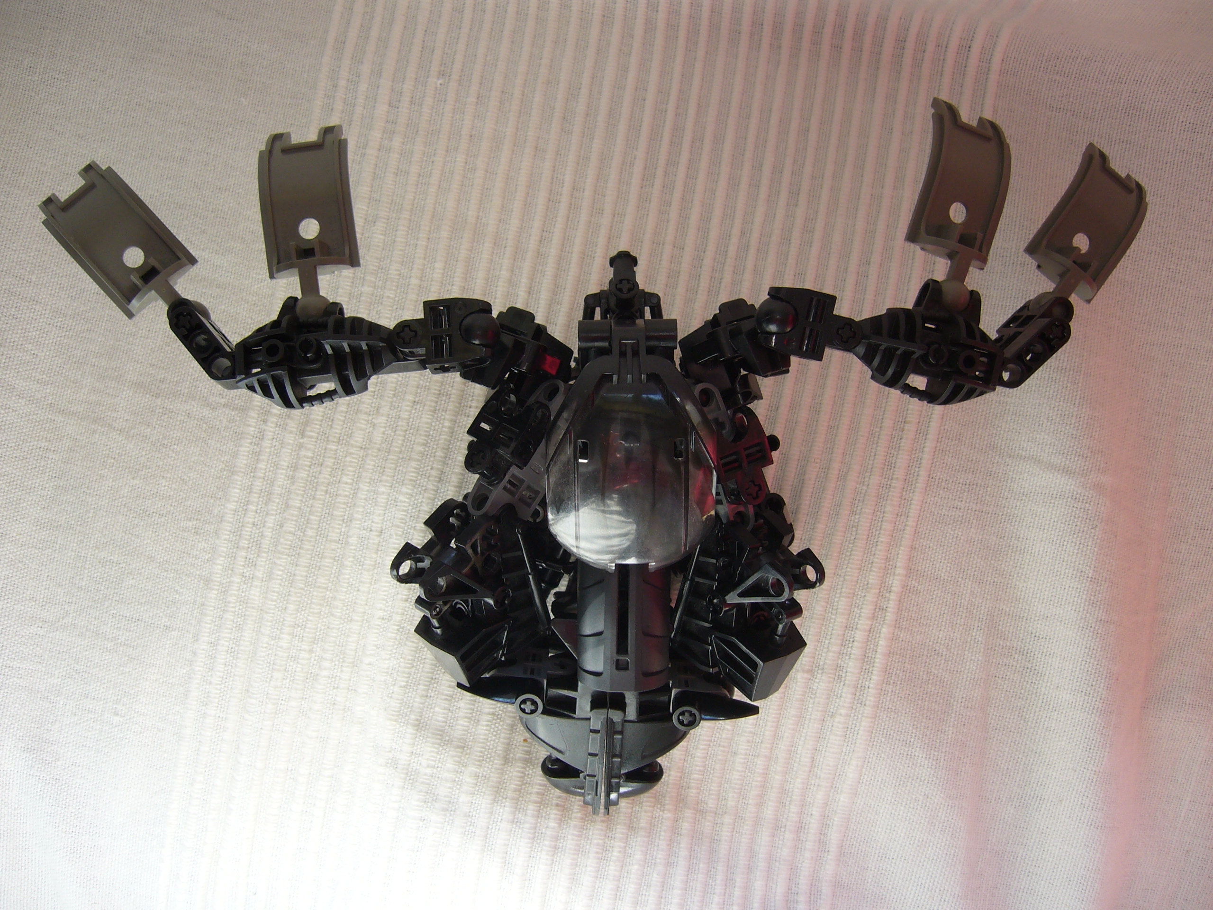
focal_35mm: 35
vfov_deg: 40.7
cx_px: 606
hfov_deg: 52.6
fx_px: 1226
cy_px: 455
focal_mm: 5.8
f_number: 2.8
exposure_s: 1/60
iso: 80
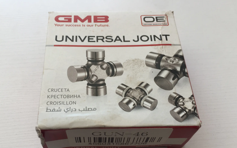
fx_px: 220
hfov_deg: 56.7
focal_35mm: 34
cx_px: 112
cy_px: 93
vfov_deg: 37.0
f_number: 2.2
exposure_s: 1/100
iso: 32
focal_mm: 4.15
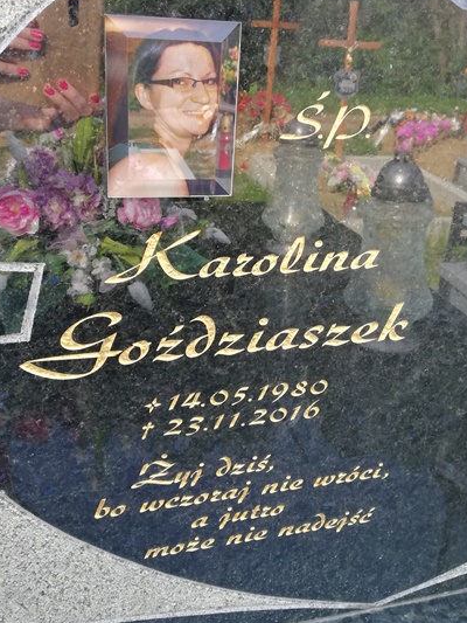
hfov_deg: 40.7
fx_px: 629
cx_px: 238
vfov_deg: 52.2
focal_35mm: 35
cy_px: 244
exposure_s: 1/100
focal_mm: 3.81
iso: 50
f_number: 2.2
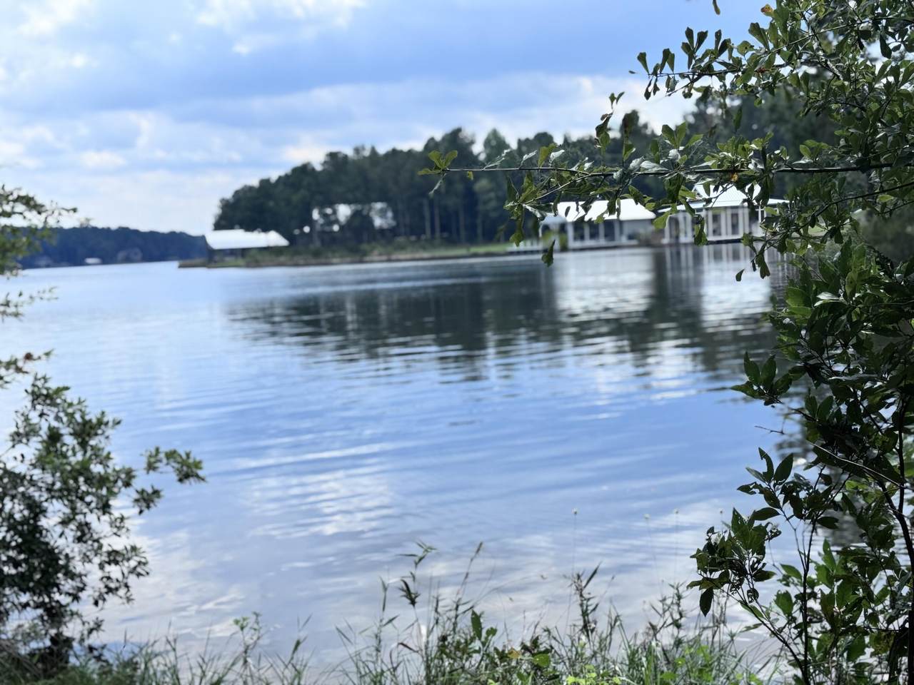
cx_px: 457
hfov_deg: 39.7
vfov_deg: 30.3
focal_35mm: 48
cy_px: 342
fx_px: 1267
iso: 64
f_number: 1.78
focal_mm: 6.76
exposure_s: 1/4608
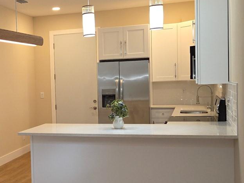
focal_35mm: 59
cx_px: 25
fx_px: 416
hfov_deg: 31.2
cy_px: 108
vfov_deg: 24.8
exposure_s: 1/60
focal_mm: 5.4
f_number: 1.8
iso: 100
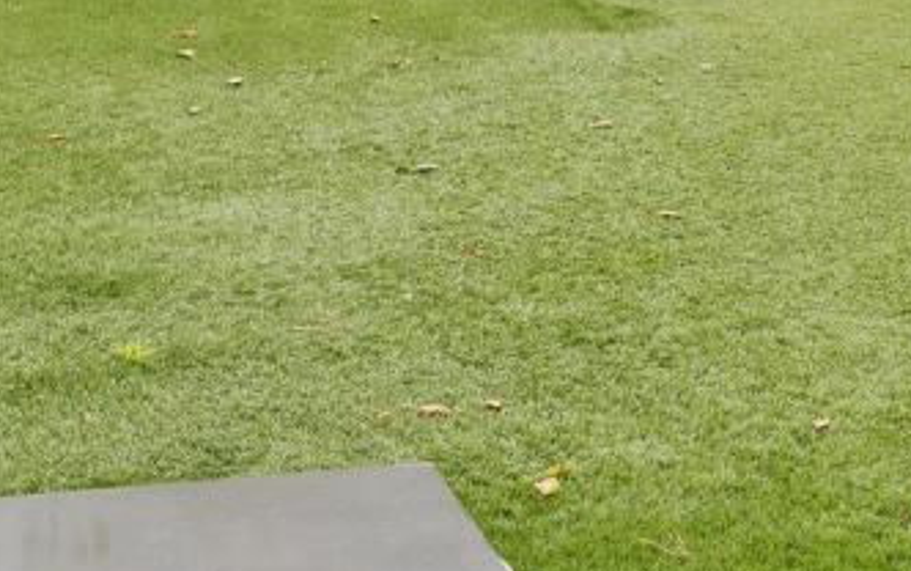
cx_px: 543
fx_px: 2286
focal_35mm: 92
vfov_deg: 12.8
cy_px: -478
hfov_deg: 22.5
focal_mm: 20
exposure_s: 1/90
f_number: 11
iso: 200
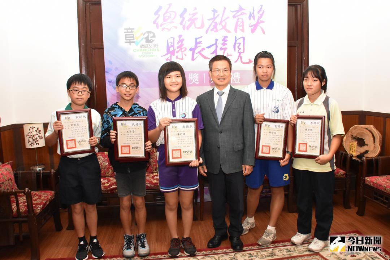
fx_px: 293
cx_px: 195
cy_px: 130
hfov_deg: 67.3
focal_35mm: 27
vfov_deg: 48.0
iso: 3200
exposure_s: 1/60
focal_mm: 18
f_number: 10
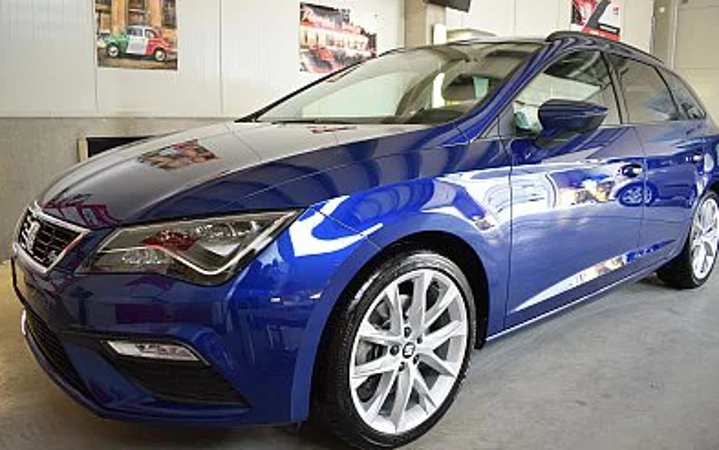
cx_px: 357
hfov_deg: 66.4
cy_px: 226
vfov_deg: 44.6
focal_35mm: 28
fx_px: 549
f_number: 4
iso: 500
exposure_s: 1/60
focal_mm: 18
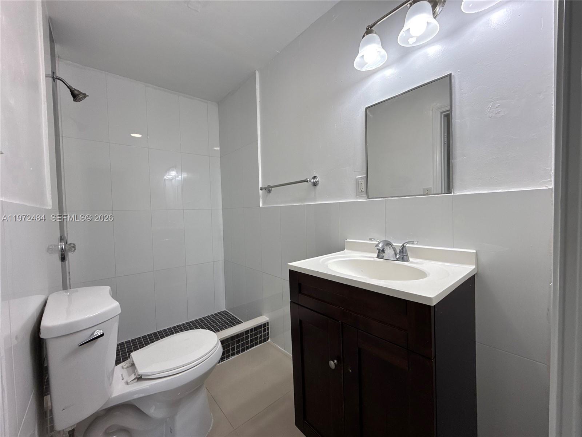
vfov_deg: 85.7
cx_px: 291
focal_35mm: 14
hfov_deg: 102.1
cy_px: 218
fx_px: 235
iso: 100
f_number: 2.2
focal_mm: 2.22
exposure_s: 1/120
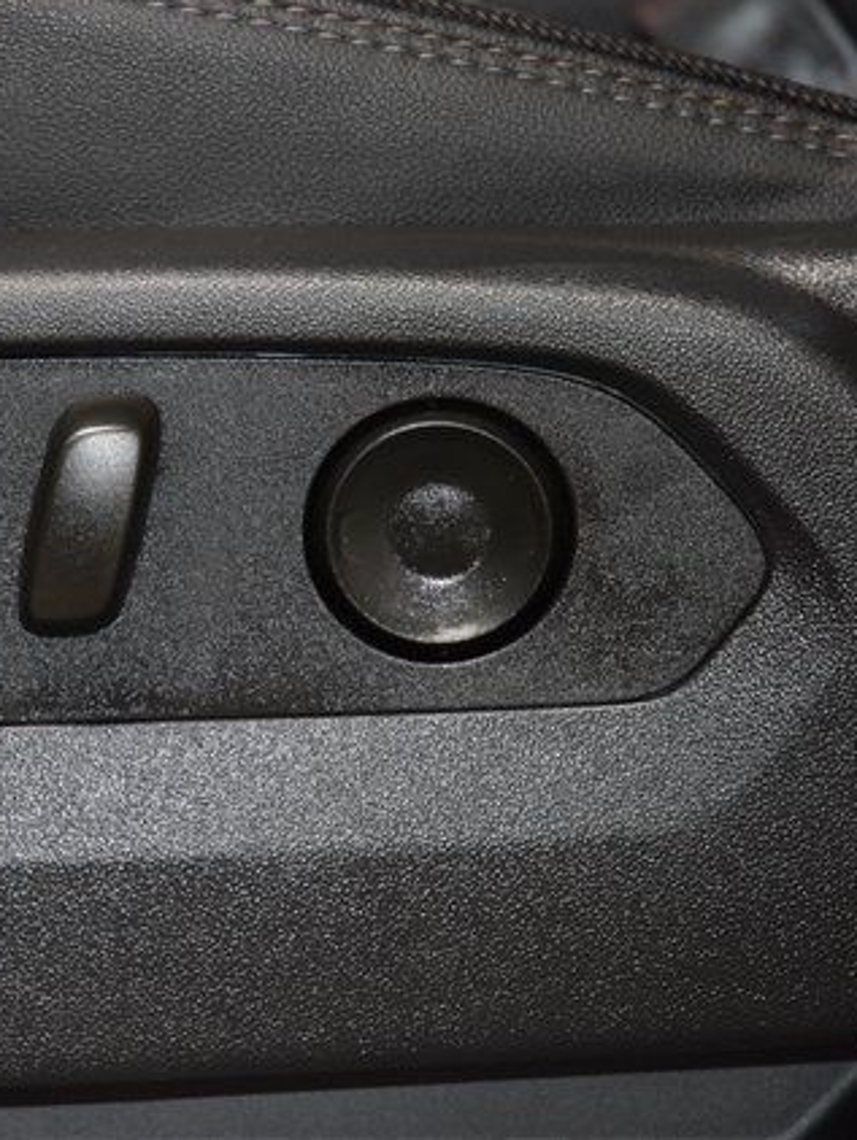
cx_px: 51
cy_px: 566
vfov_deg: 12.9
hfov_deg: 9.7
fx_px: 5045
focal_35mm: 153
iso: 2000
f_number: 4.5
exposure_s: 1/40
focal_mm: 70
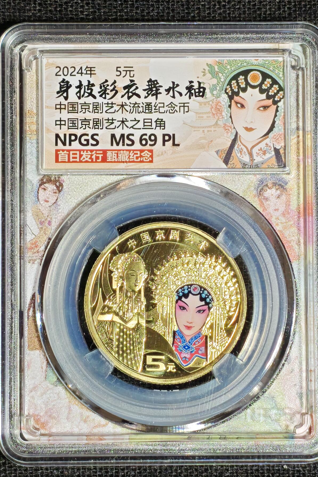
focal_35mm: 124
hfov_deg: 11.1
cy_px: 238
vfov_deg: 16.5
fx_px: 1643
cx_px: 167
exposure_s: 1/381
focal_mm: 4.94
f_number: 1.5
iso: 50
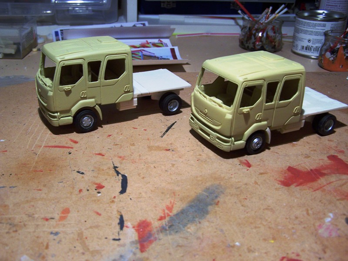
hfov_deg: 49.0
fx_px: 382
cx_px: 174
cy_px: 130
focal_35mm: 38
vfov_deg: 37.7
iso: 80
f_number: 2.8
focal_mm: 6.3
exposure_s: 1/30
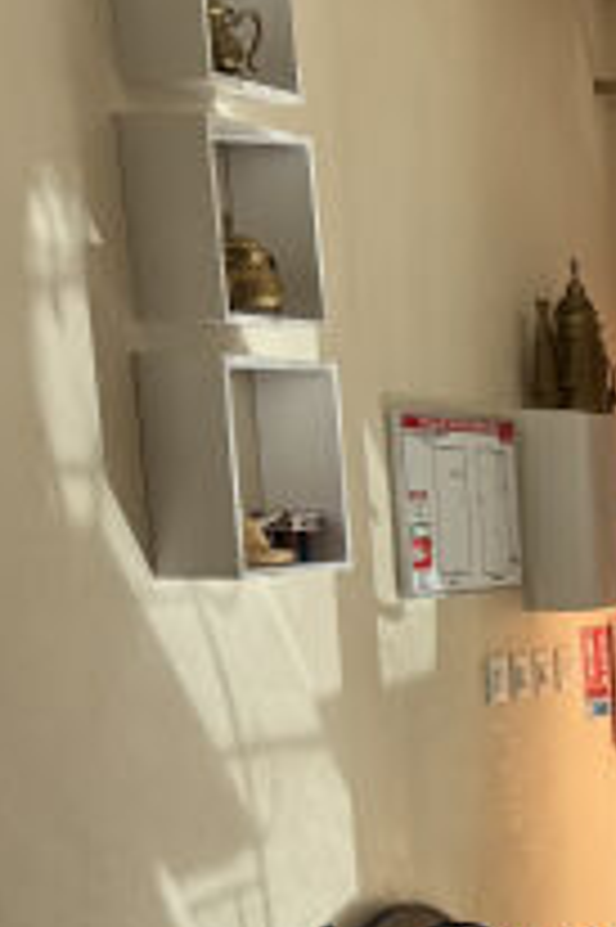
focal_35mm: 85
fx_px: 2185
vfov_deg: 23.3
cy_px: 844
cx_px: 1520
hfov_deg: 12.3
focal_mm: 6.76
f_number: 1.78
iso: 80
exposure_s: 1/491
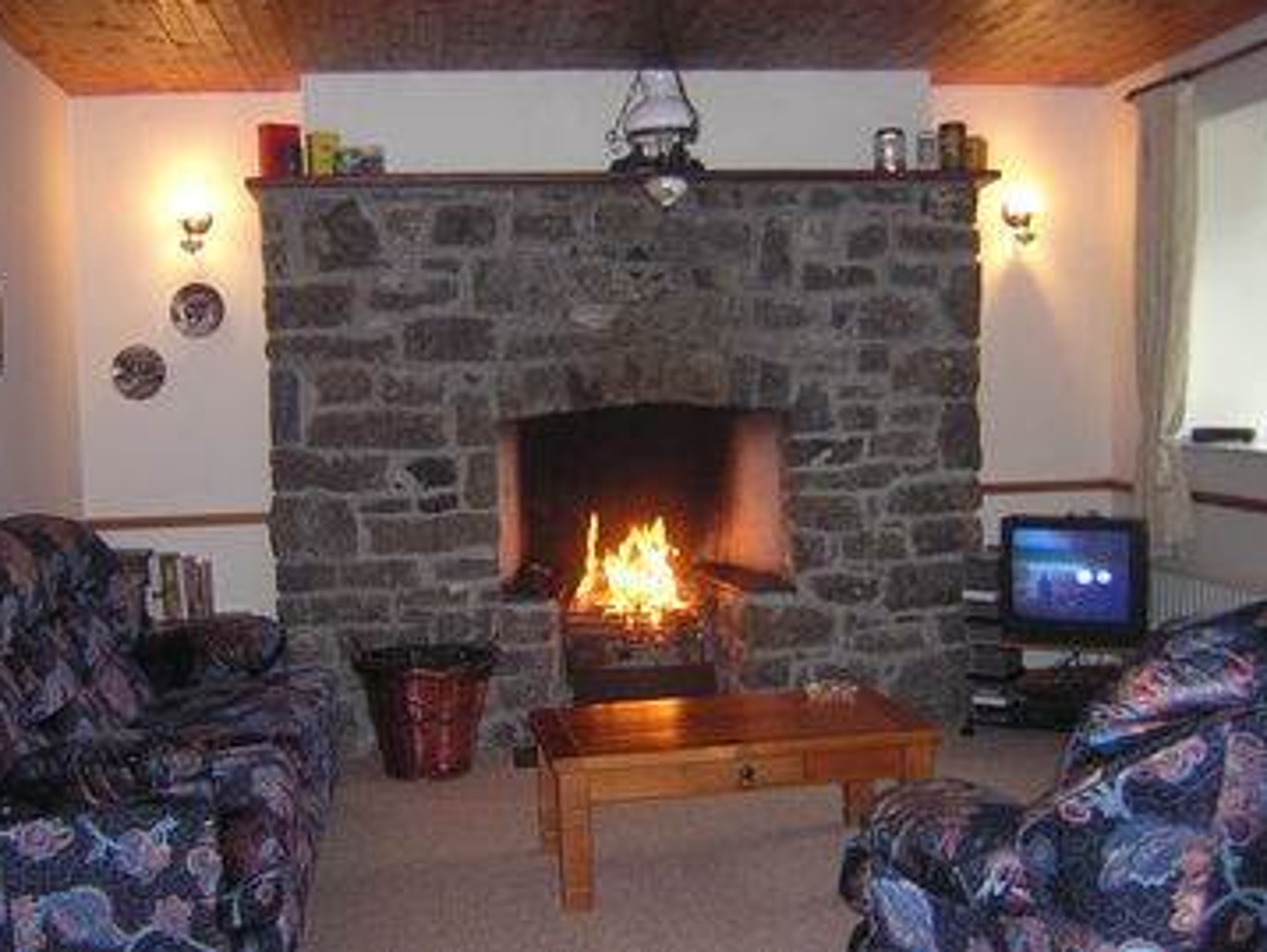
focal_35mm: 37
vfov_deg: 38.7
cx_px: 630
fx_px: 1355
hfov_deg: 50.1
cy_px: 474
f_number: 2.6
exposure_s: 1/60.1
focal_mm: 4.7
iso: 400
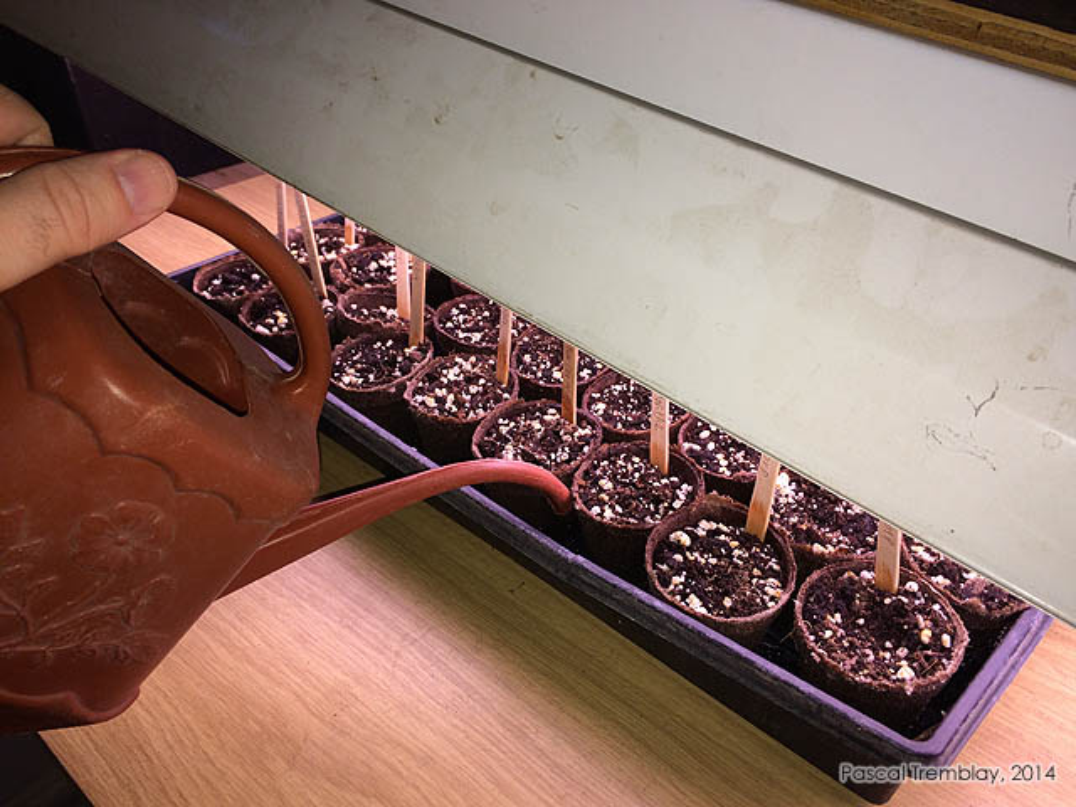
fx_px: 901
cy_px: 404
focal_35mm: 29
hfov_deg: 61.7
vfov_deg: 48.2
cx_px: 538
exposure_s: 1/85
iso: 32
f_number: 2.2
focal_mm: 4.15
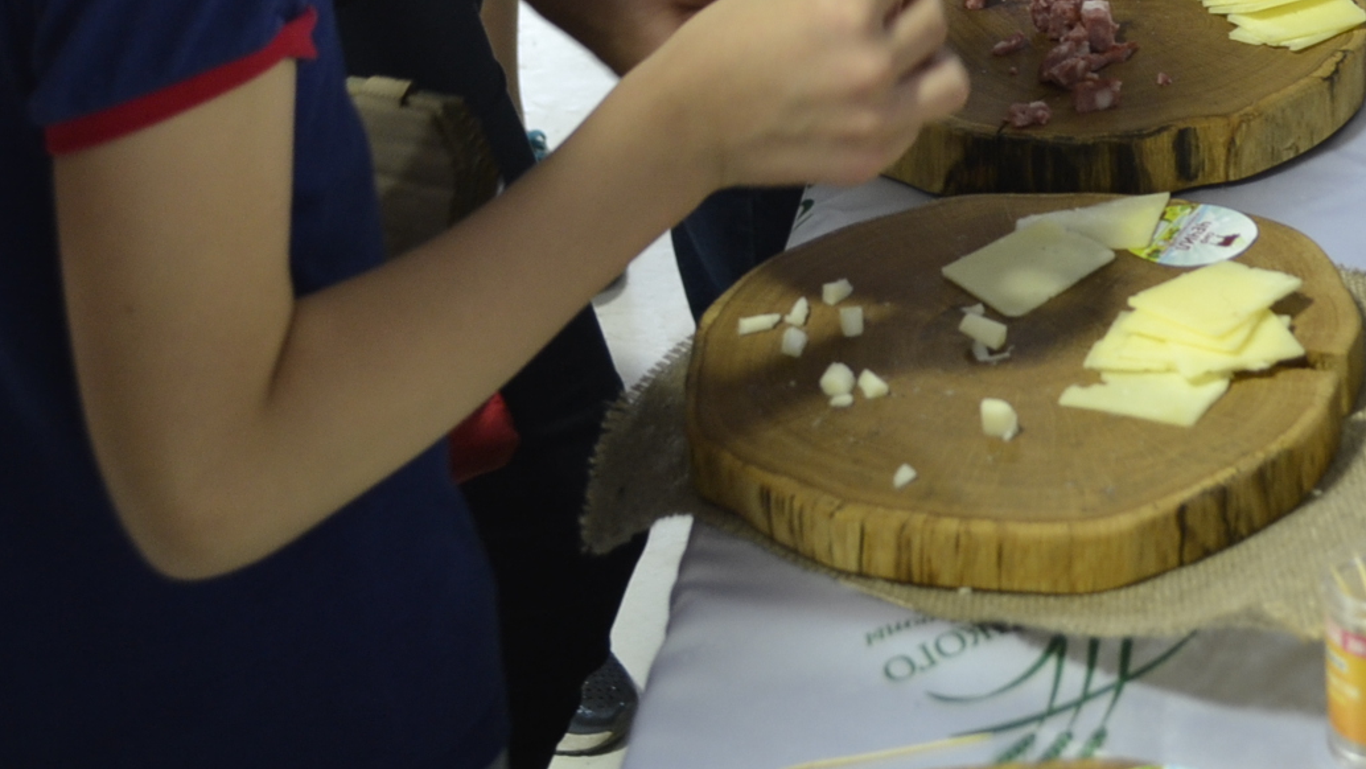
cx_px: 1112
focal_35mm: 98
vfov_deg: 12.0
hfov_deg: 21.5
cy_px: -223
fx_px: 3550
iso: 400
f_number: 4.5
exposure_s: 1/15
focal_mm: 28
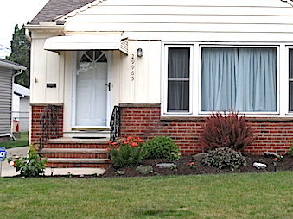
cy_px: 57
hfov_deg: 22.4
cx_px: 273
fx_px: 719
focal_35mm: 85
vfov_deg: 17.3
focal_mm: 8.1
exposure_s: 1/180
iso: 80
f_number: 8.8
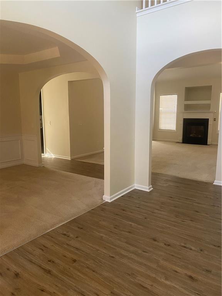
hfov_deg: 53.1
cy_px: 148
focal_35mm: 26
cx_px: 111
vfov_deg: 67.3
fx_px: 222
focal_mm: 4.25
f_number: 1.8
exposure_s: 1/60
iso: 200
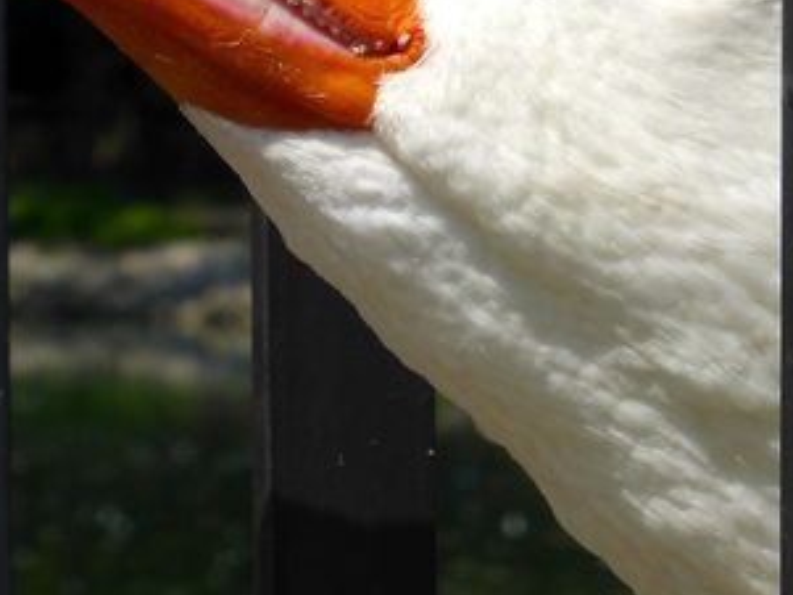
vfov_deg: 5.9
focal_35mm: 253
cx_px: 124
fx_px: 5798
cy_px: 366
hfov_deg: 7.8
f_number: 5.3
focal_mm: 20.6
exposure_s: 1/1000
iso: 100
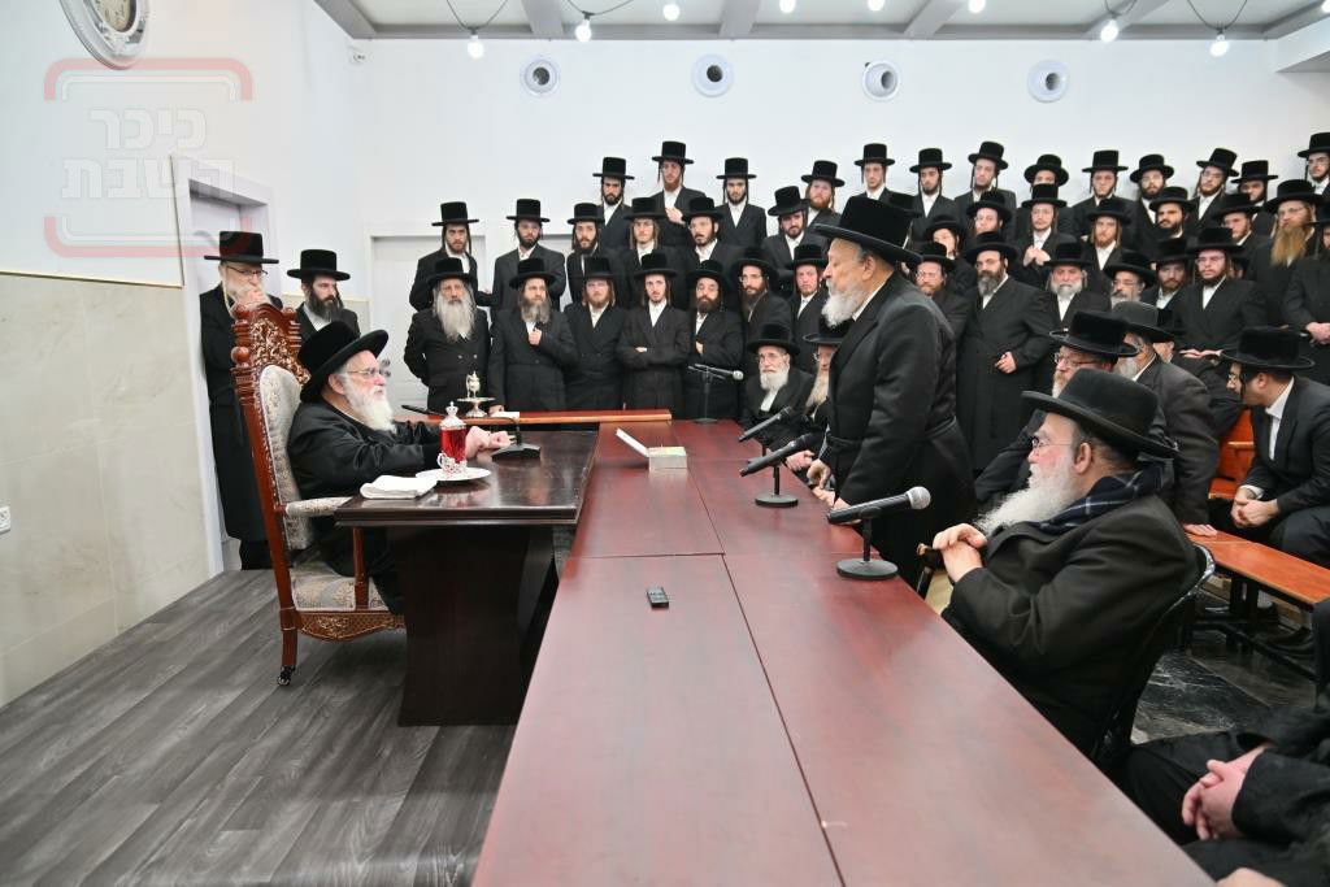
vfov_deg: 53.1
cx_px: 665
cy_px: 444
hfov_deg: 73.7
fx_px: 887
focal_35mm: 24
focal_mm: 24
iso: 640
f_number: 4
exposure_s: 1/200
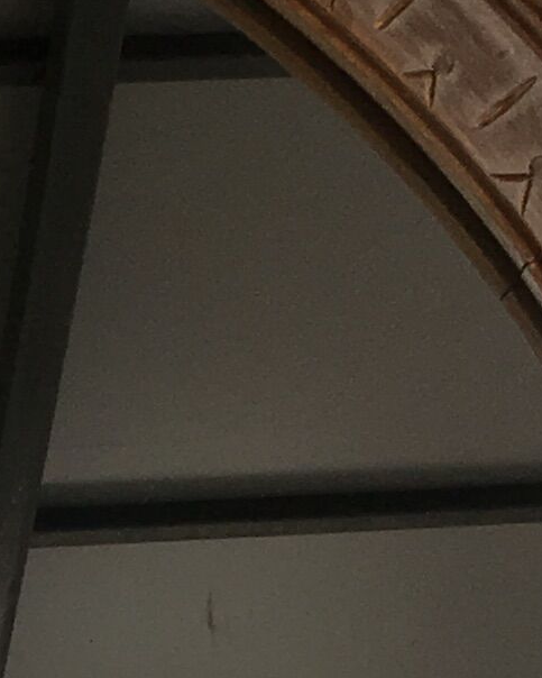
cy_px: 1029
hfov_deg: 8.0
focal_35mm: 189
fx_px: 3791
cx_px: -223
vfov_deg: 9.9
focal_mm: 4.15
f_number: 2.2
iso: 25
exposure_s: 1/1304
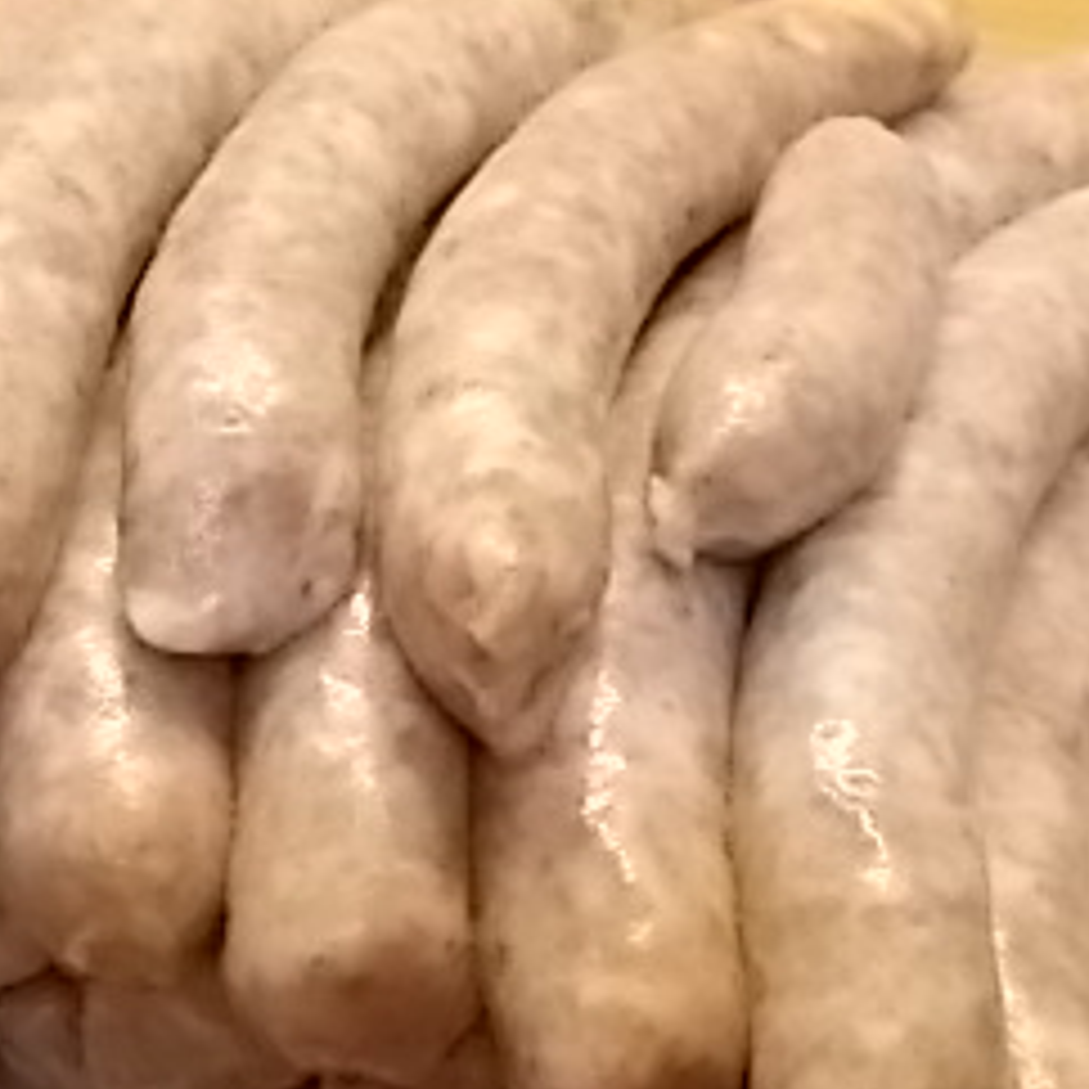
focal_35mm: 70
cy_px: 756
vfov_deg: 24.5
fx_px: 2491
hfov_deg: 24.5
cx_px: 374
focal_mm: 5.3
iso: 800
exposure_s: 1/100
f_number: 3.4
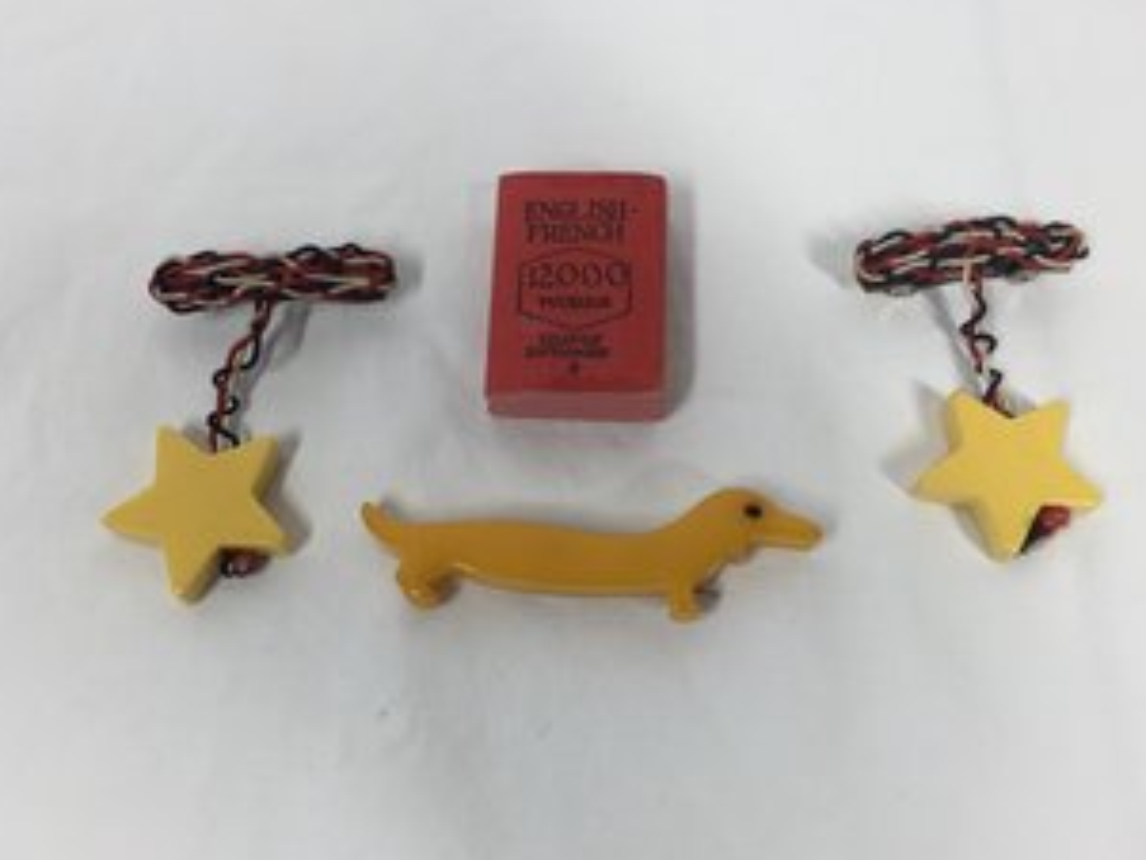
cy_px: 474
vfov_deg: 42.9
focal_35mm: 33
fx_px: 1093
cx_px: 565
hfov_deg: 55.3
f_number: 2.2
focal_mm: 4.15
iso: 32
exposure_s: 1/120
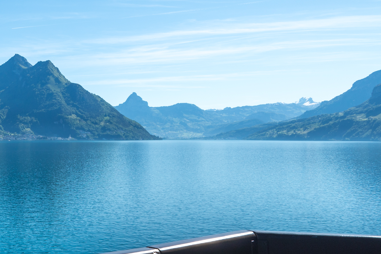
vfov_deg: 26.0
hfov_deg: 33.0
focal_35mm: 52
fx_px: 550
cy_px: 115
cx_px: -45
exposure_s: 1/400
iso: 100
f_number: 7.1
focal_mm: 16
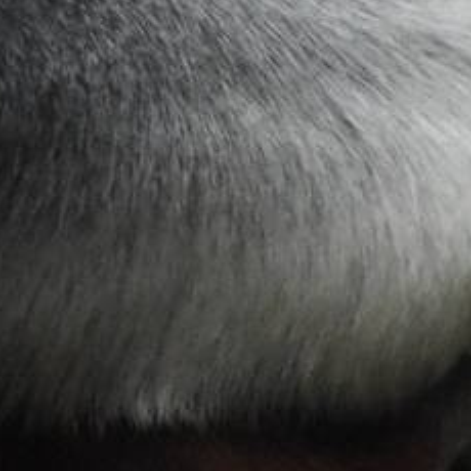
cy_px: -377
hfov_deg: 0.7
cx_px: -167
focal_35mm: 2656
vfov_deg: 0.7
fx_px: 40886
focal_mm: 300
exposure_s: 1/320
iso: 6400
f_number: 6.3
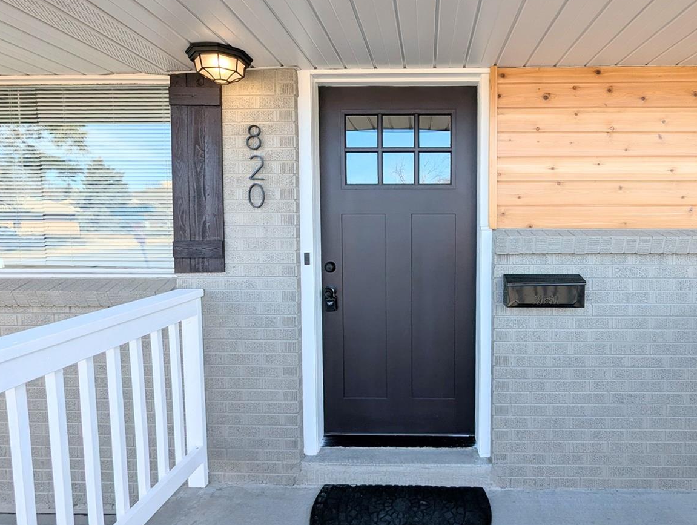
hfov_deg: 86.6
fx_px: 363
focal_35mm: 18
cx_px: 417
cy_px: 238
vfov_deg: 71.6
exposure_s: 1/403
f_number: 2.2
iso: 40
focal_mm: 1.95
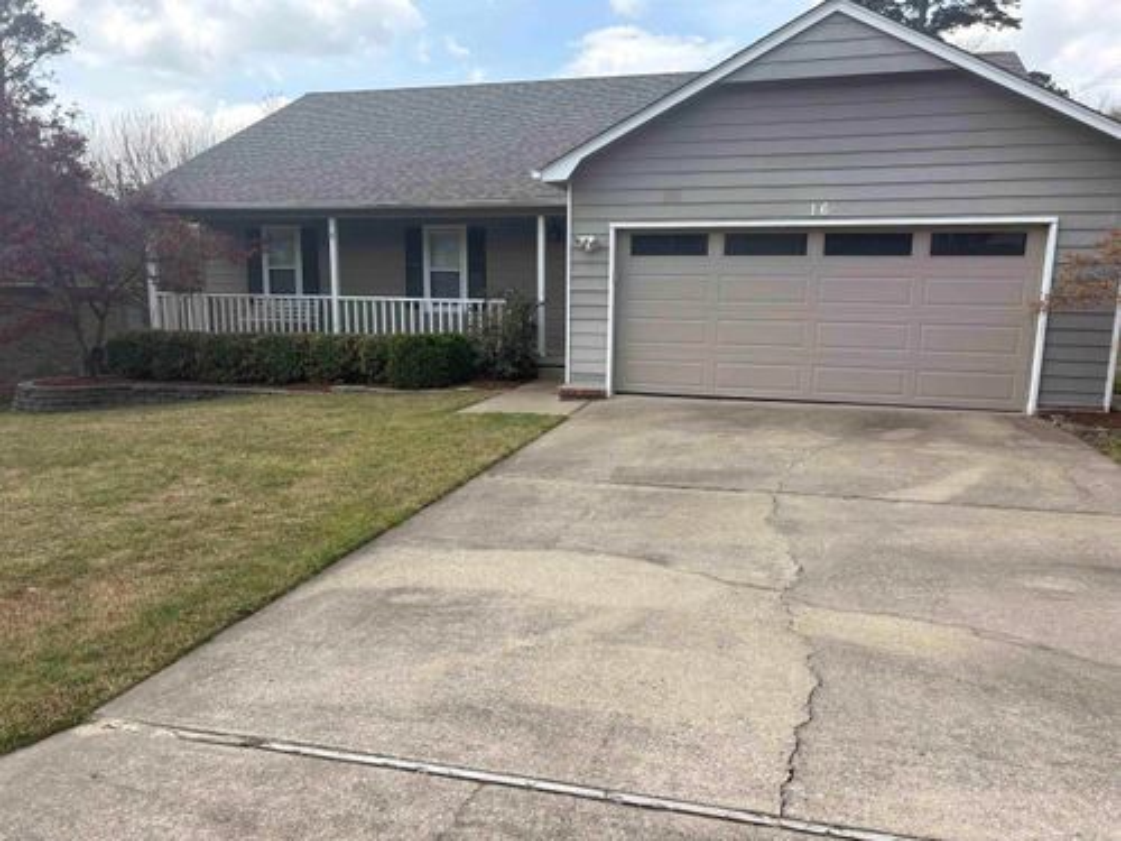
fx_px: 842
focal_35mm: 26
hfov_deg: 67.3
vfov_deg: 53.1
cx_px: 560
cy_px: 420
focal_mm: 5.96
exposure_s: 1/1953
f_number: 1.6
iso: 50
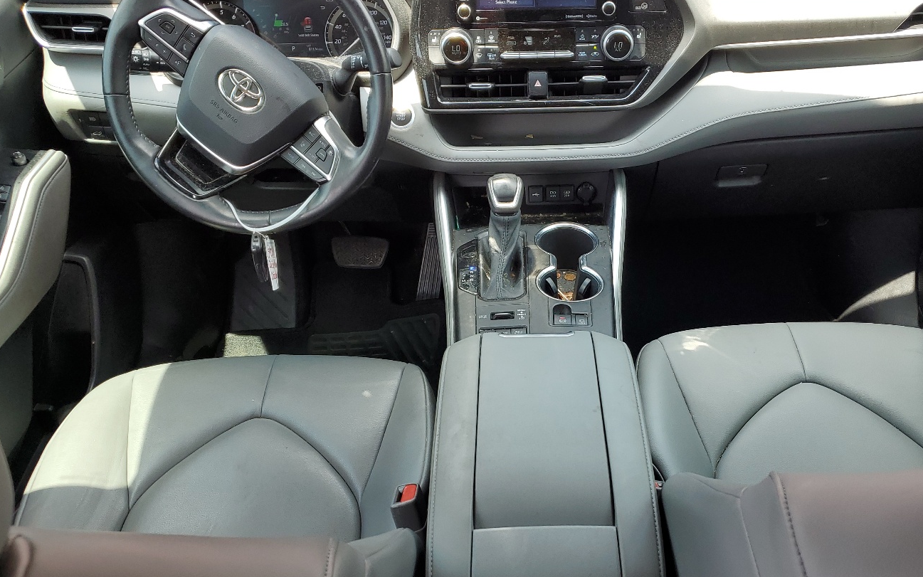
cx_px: 539
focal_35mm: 34
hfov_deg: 56.4
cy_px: 350
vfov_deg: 37.1
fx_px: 855
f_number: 1.5
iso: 50
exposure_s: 1/196
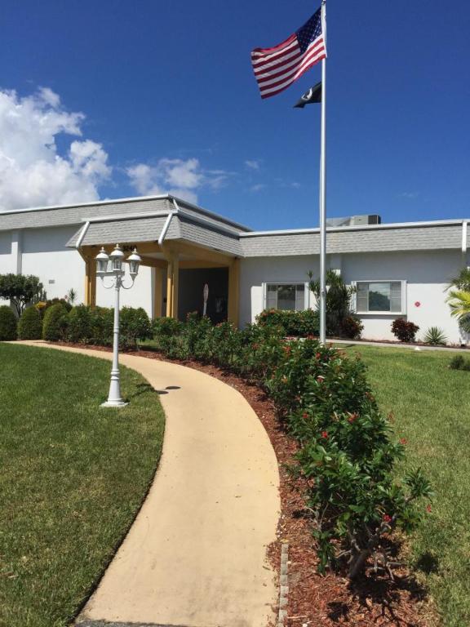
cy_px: 314
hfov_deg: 48.2
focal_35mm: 29
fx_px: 525
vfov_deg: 61.7
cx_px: 235
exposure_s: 1/4950
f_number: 2.2
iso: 32
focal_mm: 4.15
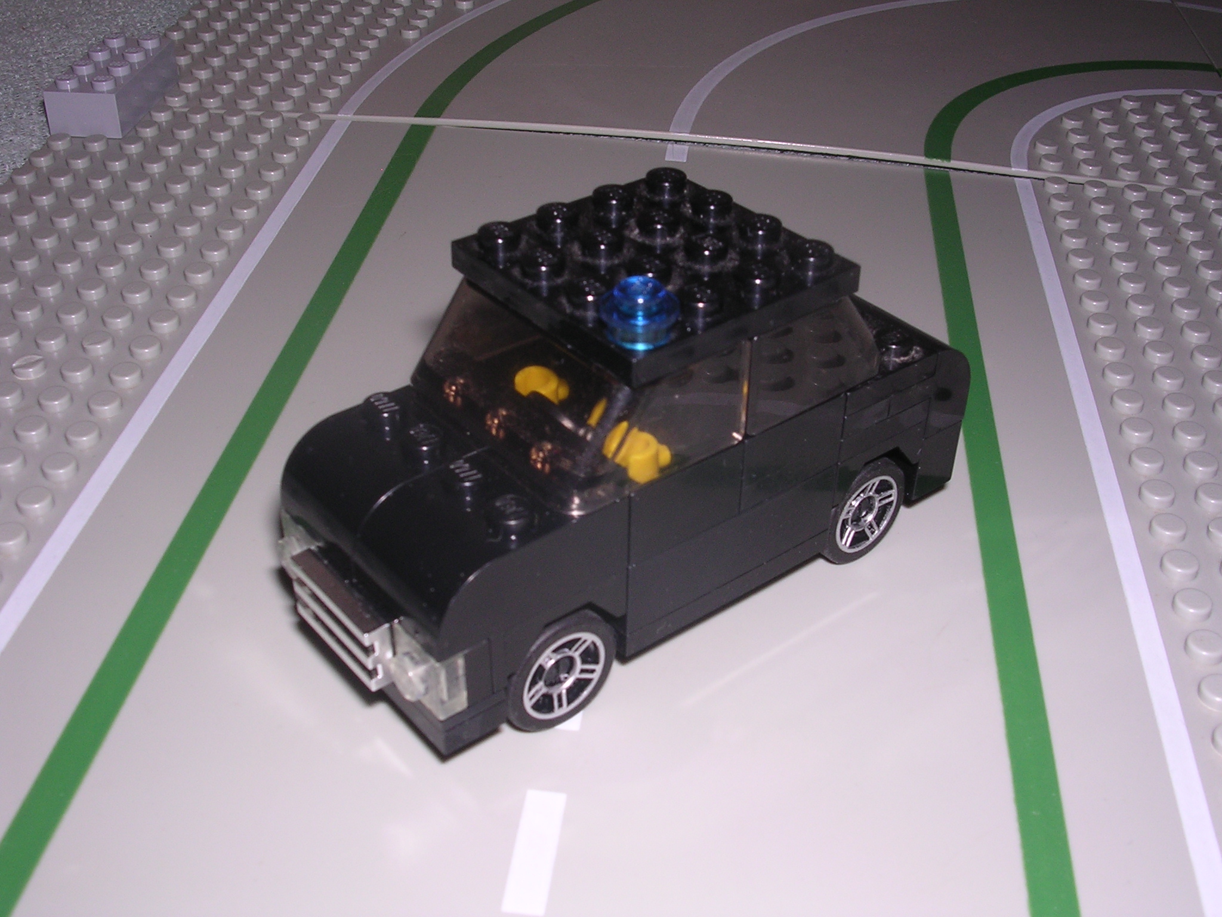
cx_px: 611
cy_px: 458
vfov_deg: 37.7
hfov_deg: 49.0
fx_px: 1341
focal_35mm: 38
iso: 100
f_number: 5.6
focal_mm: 5.8
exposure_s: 1/60.1
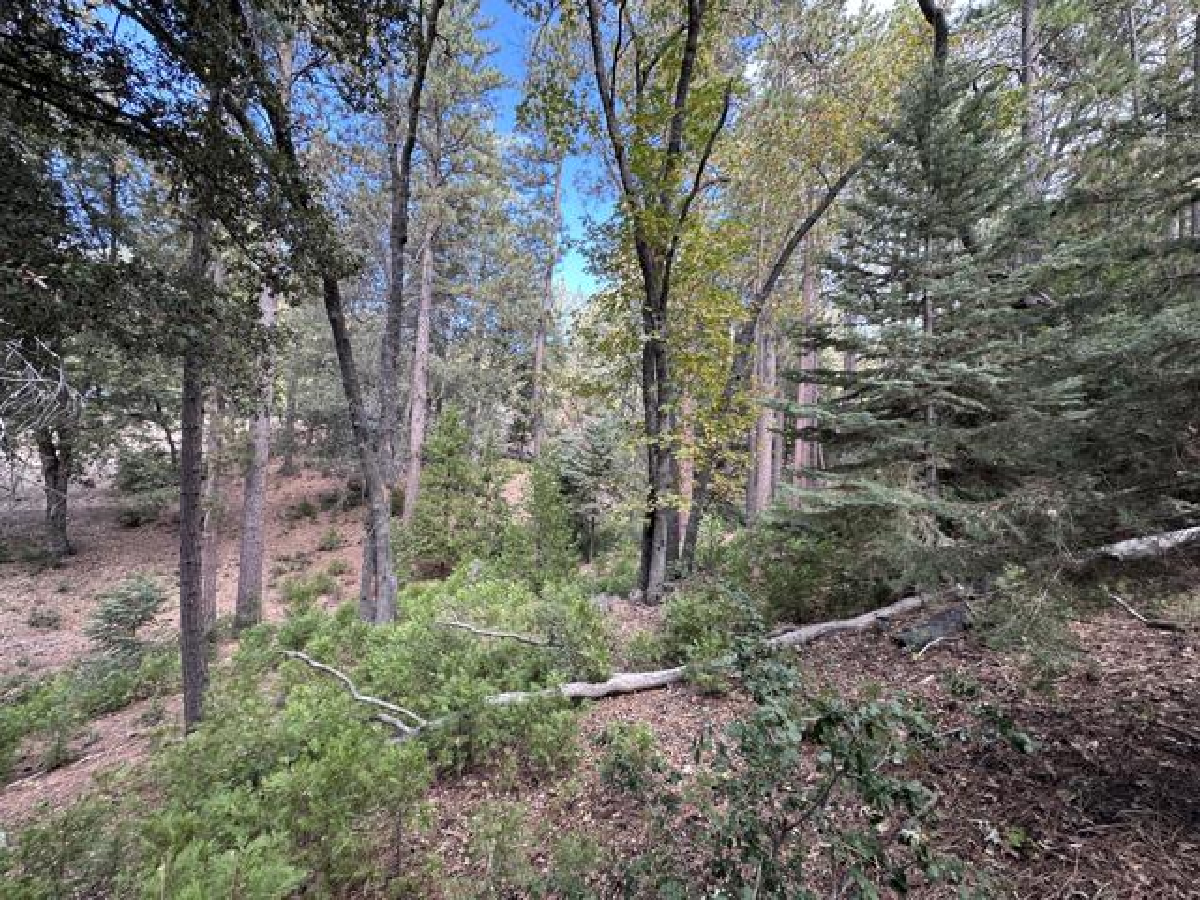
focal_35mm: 14
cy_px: 450
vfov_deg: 85.7
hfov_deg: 102.1
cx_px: 600
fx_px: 485
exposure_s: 1/99
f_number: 2.2
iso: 40
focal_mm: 2.22
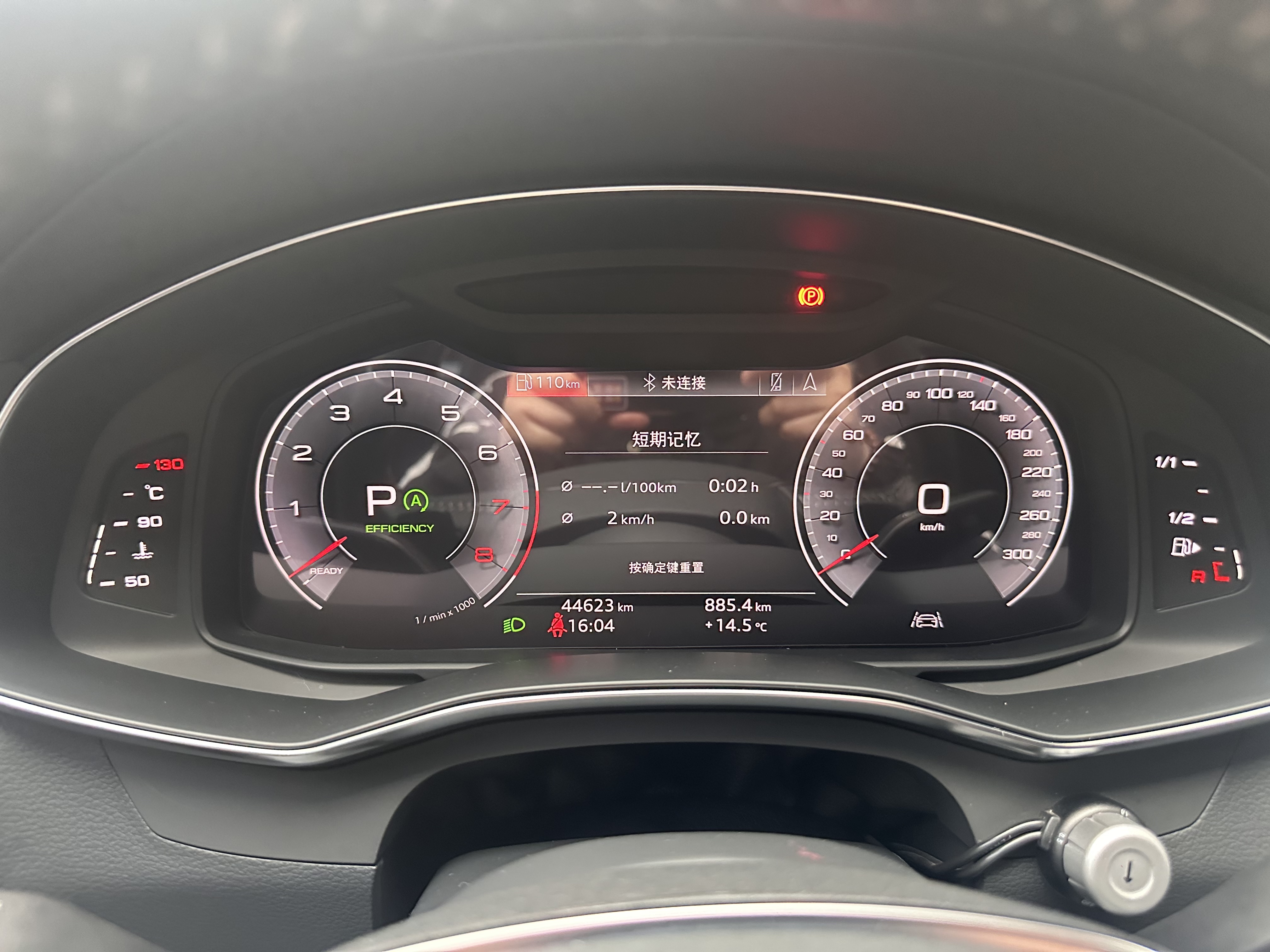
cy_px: 476
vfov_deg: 56.8
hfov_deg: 71.6
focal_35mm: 24
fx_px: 881
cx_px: 635
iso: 1000
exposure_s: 1/60
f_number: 1.78
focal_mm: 6.86
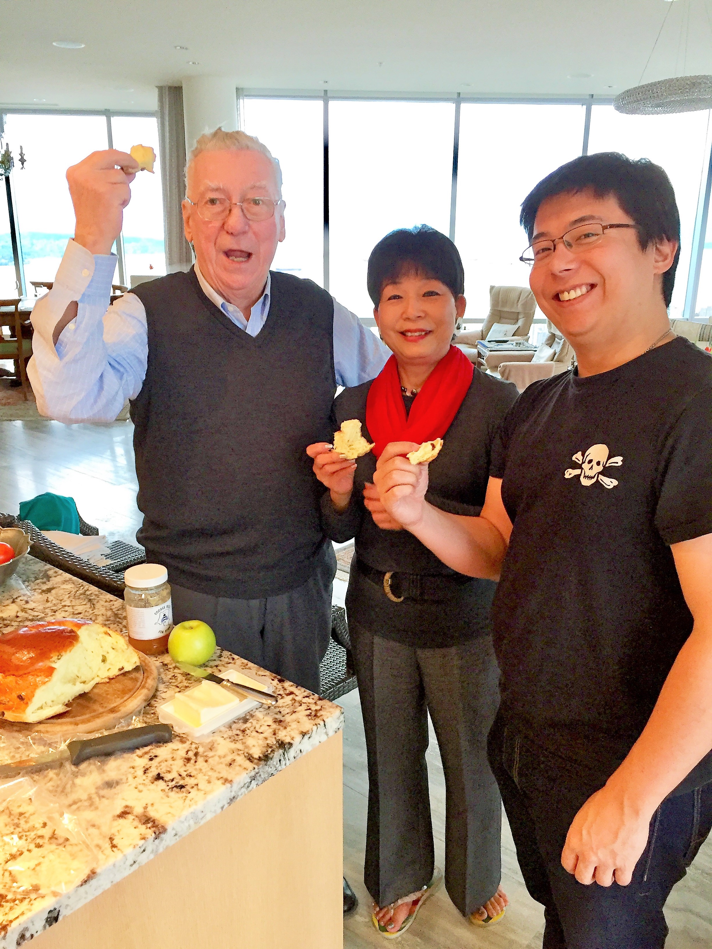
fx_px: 795
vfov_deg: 61.7
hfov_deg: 48.2
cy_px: 474
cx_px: 356
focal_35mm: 29
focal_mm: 4.15
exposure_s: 1/30
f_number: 2.2
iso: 125
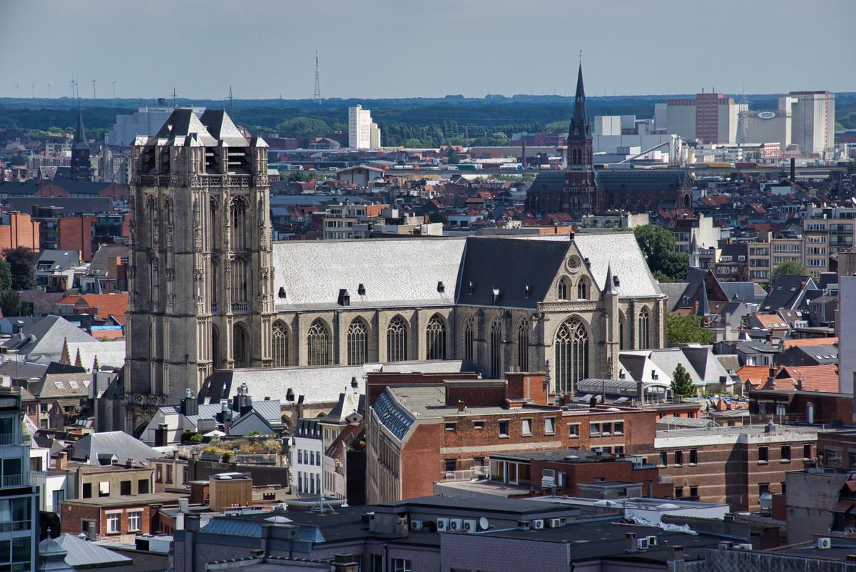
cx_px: 428
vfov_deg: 7.1
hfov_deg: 10.5
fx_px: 4640
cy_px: 286
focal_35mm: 195
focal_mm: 130
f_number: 9
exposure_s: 1/250
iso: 100
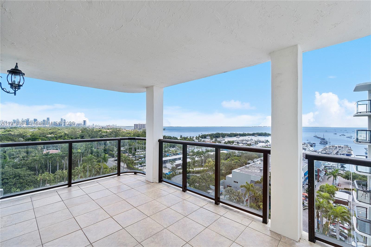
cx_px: 186
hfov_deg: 100.4
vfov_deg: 77.3
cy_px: 124
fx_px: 154
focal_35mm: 15
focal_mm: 10
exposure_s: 1/125
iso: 100
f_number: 11
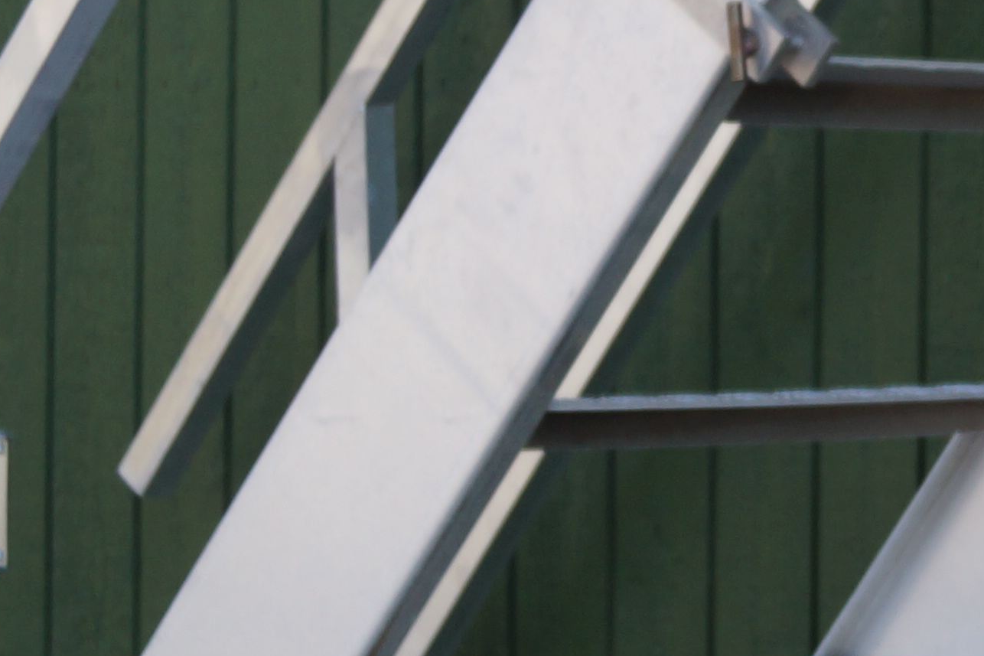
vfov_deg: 7.0
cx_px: 2076
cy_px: 361
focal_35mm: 196
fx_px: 5356
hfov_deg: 9.7
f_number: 5
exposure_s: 1/200
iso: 100
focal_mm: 28
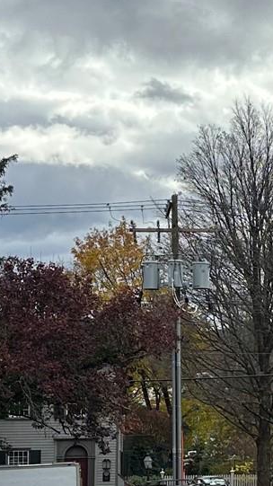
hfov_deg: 11.5
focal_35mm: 99
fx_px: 1275
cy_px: 368
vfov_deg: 21.4
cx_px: 454
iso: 80
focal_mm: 6.86
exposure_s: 1/3472
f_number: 1.78
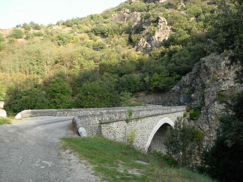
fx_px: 267
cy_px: 91
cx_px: 122
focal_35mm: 38
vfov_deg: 37.7
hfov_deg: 49.0
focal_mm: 6.3
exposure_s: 1/171
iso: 79
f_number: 2.9
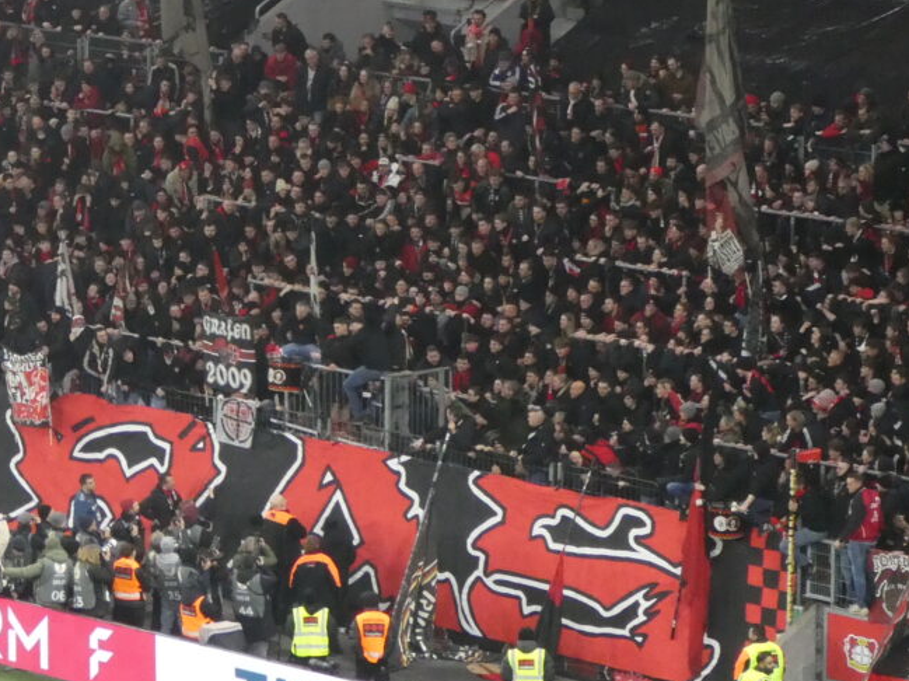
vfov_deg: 6.7
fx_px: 5826
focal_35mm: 222
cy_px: 18
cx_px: -83
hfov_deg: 8.8
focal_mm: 16.1
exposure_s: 1/80
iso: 640
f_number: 4.9
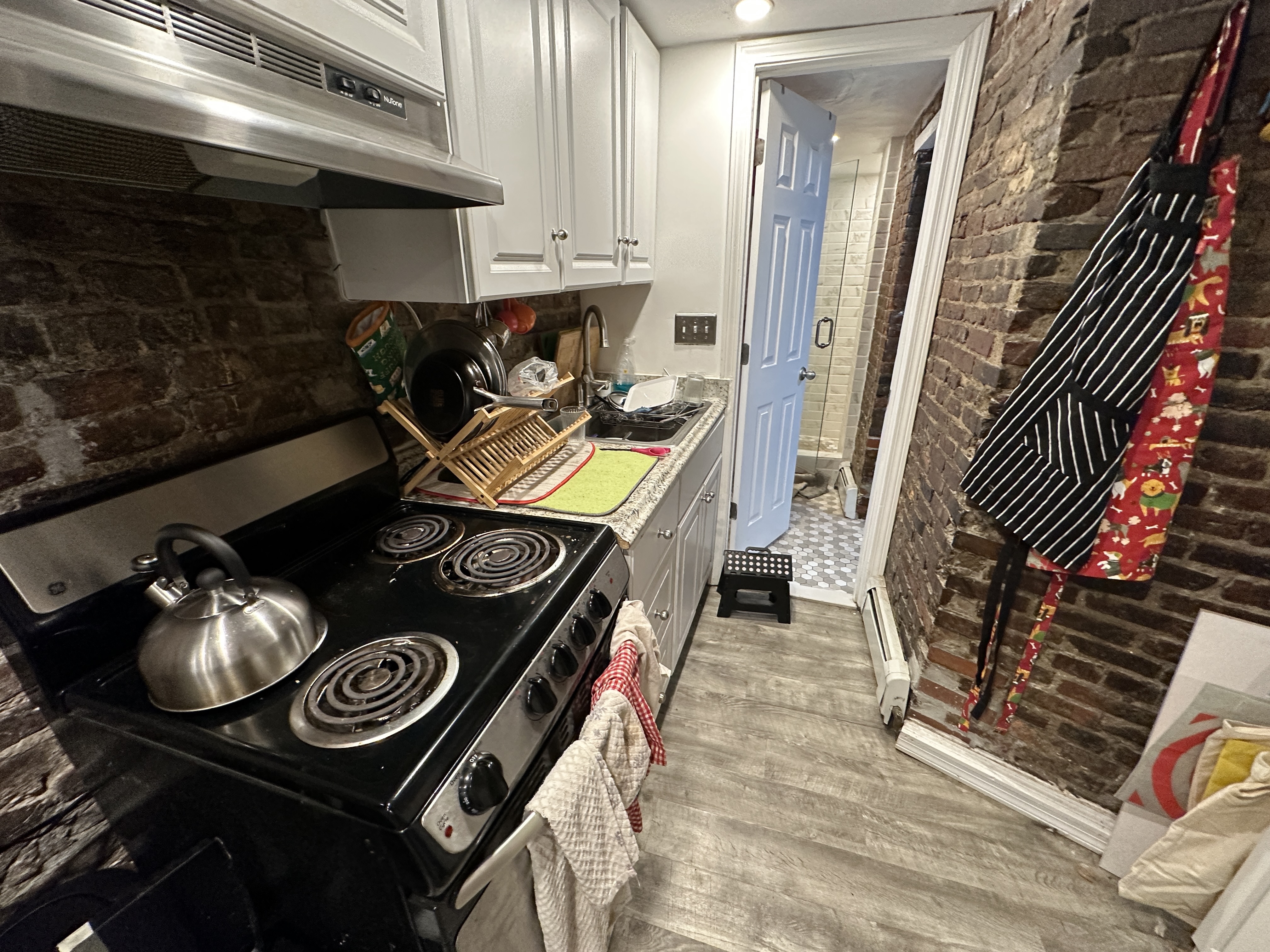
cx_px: 635
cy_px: 476
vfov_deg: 85.7
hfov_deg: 102.1
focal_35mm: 14
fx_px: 514
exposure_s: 1/60
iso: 320
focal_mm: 2.22
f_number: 2.2
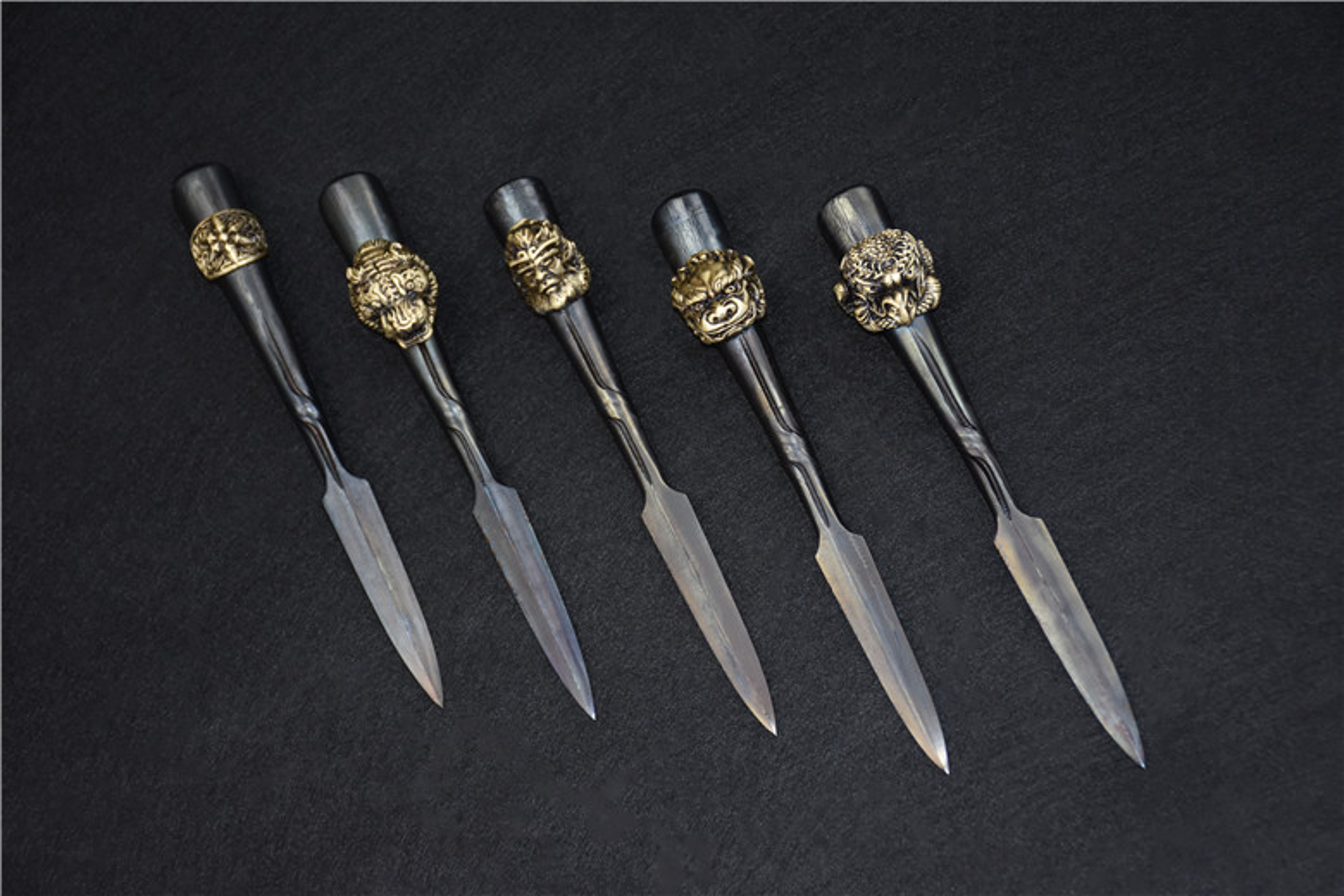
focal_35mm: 84
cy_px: 448
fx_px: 3136
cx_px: 672
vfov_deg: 16.3
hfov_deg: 24.2
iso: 400
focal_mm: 56
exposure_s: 1/60
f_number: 4.8
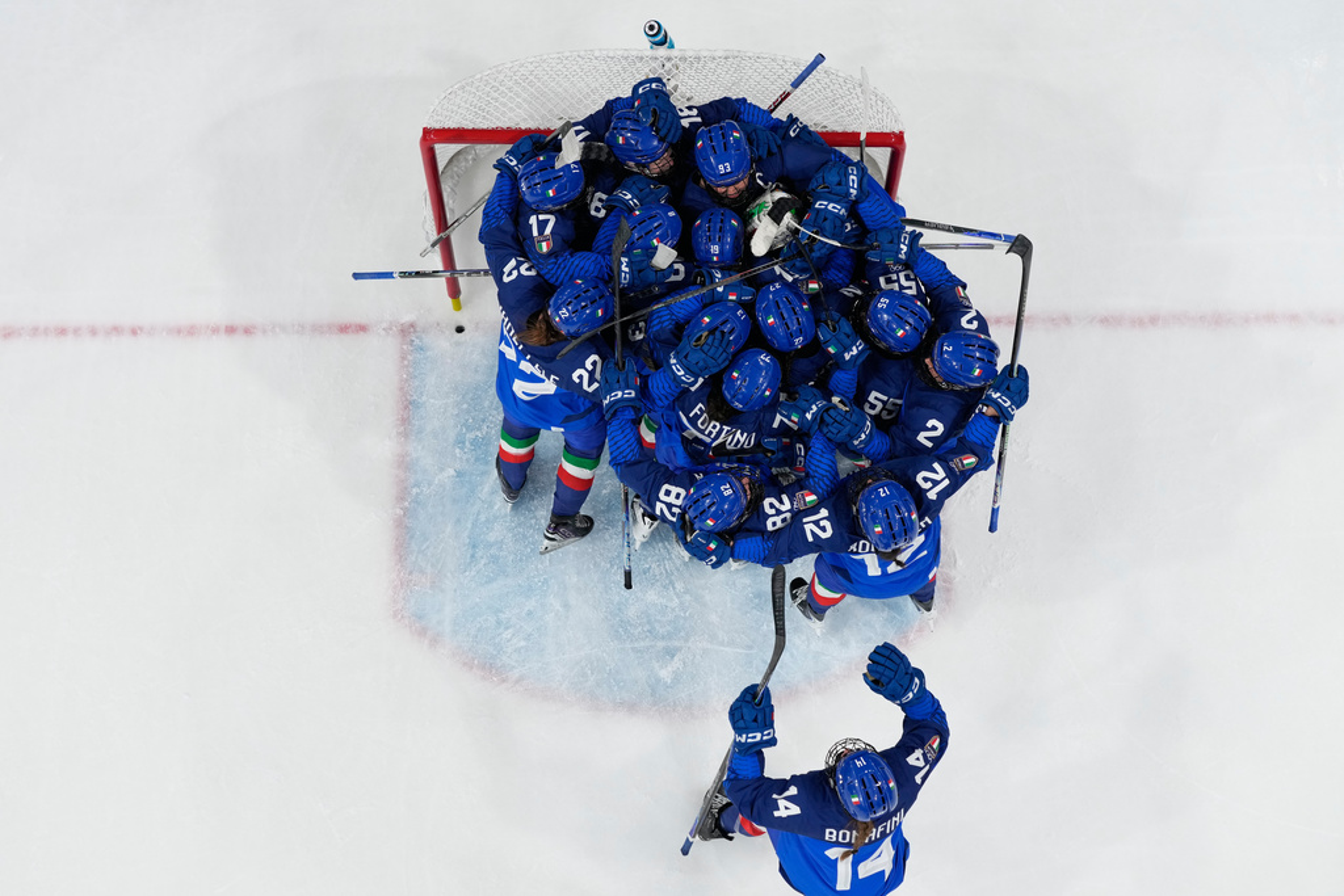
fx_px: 1867
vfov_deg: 27.0
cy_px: 448
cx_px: 672
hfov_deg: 39.6
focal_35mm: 50
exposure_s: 1/2000
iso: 1600
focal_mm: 50
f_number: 3.2
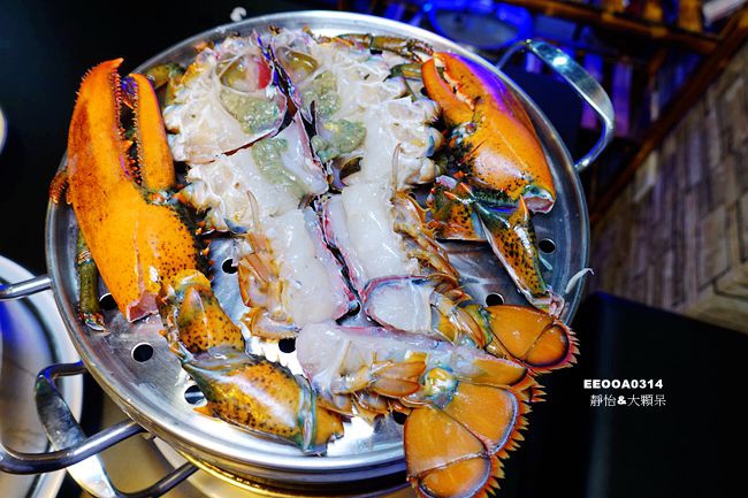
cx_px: 374
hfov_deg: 73.8
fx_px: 499
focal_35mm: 24
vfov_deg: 53.1
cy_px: 249
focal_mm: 8.8
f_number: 2.8
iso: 125
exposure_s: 1/50
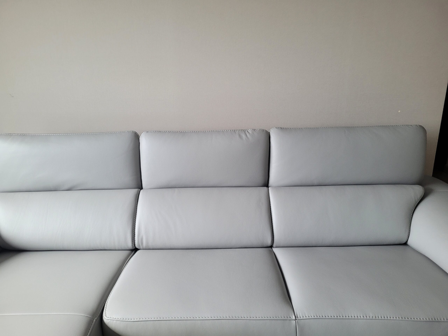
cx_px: 224
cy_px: 168
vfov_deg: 53.1
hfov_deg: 67.3
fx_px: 336
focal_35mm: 26
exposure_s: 1/40
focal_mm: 5.4
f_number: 1.8
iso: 160
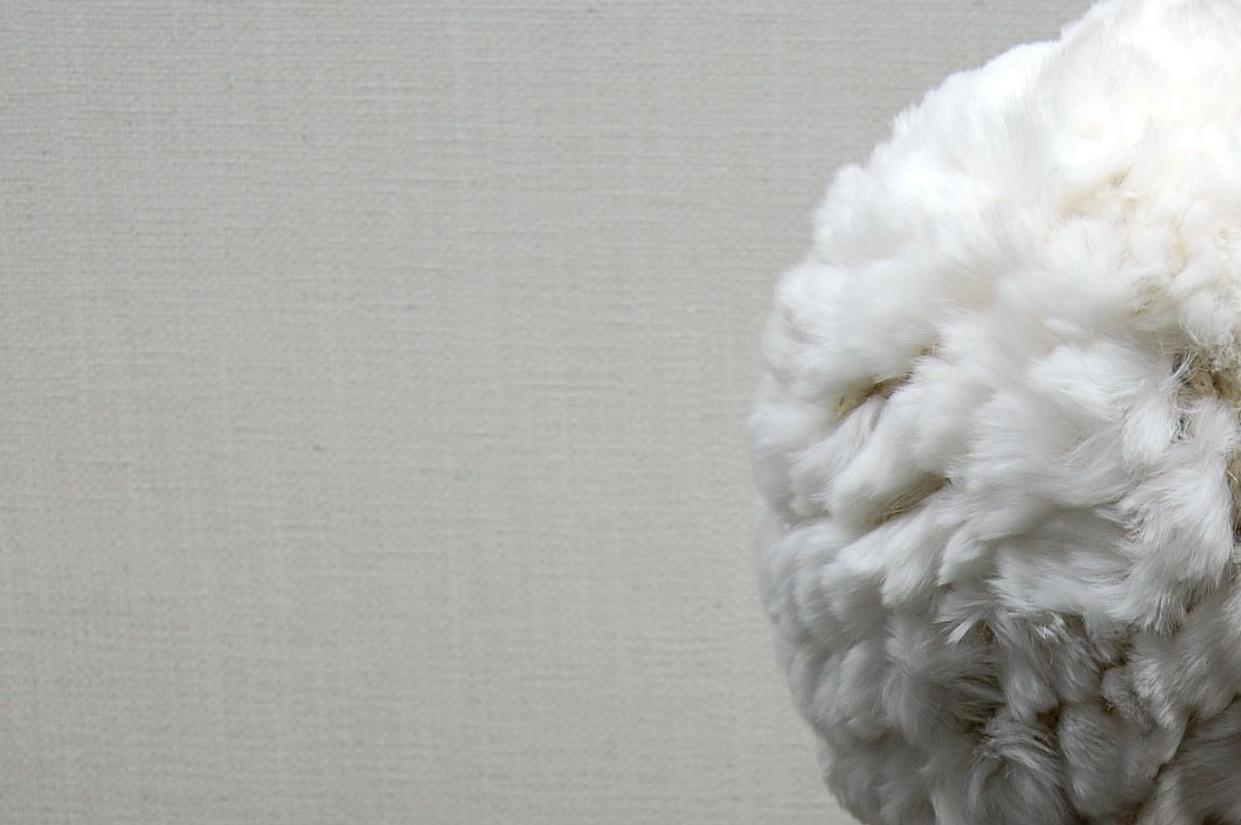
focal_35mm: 82
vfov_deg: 16.4
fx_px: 2824
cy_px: 752
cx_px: 1127
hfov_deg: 24.1
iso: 320
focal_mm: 26
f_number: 5.6
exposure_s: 1/125
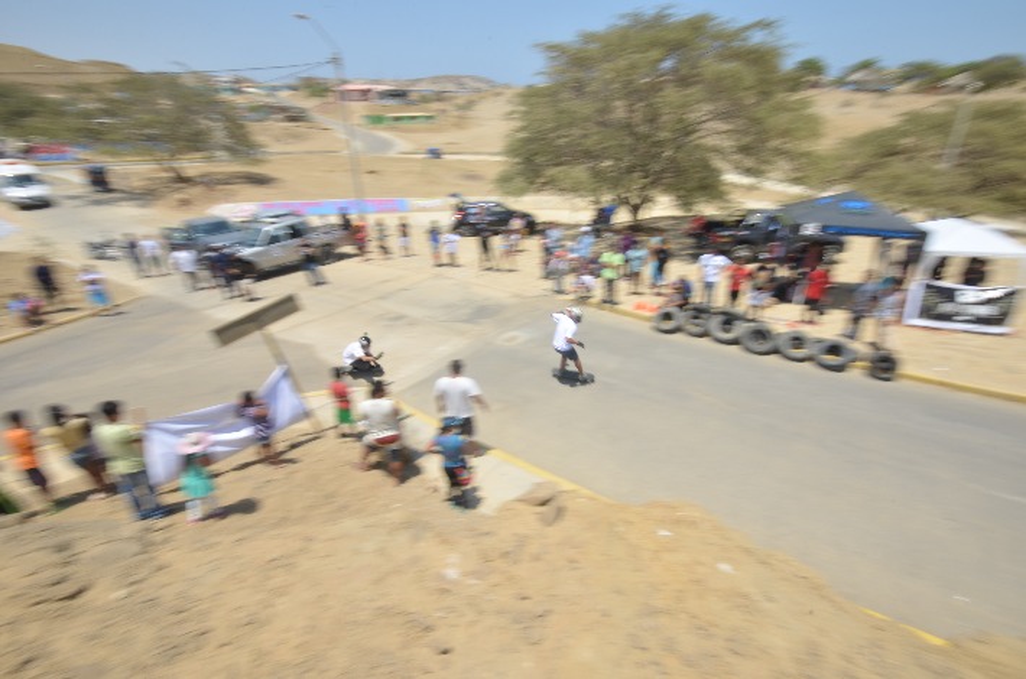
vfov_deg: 67.1
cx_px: 513
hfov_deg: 90.1
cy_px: 340
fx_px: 512
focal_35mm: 18
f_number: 20
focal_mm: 12
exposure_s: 1/30
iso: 100
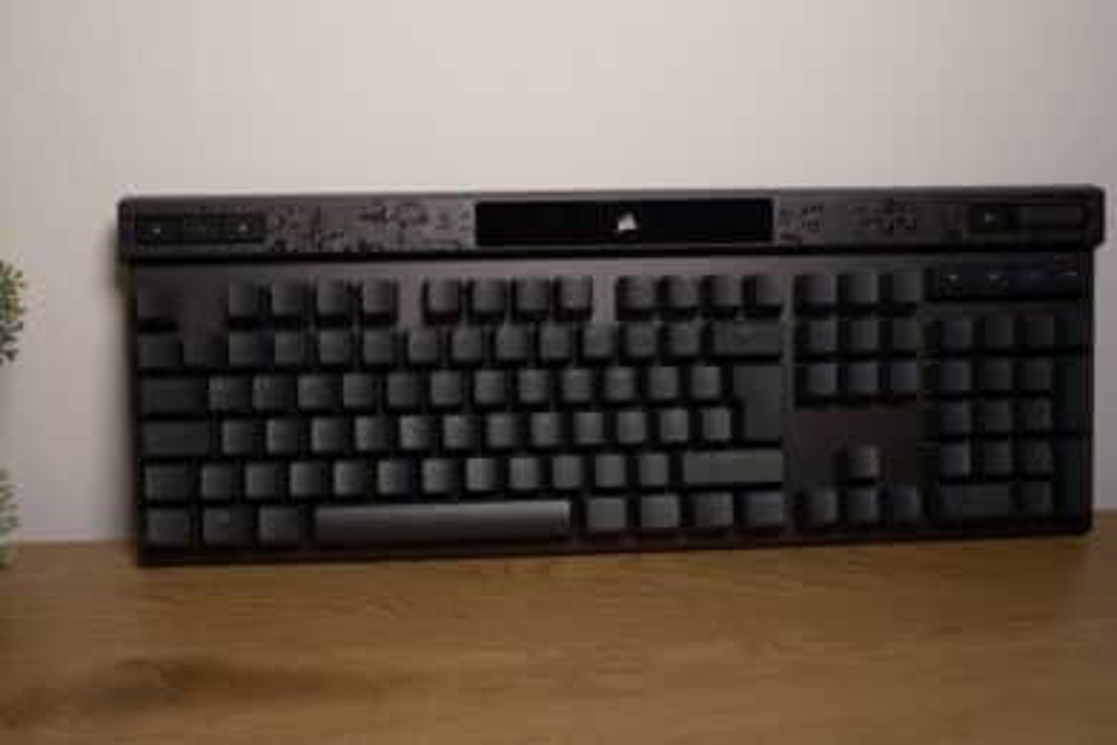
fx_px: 1055
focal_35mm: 34
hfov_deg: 55.8
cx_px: 558
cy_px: 372
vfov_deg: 38.9
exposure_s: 1/140
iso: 320
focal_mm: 22.7
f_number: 5.6
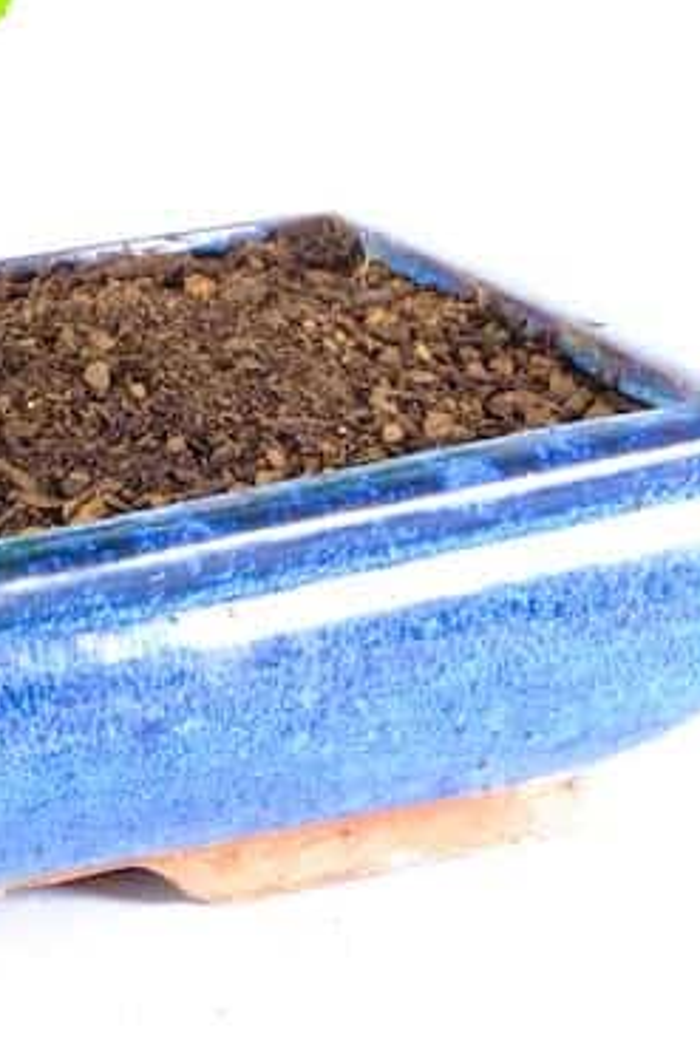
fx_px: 7561
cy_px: -606
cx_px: -258
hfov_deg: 5.3
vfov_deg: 7.8
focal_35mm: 259
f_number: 11
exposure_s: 1/20
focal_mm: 50
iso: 1000
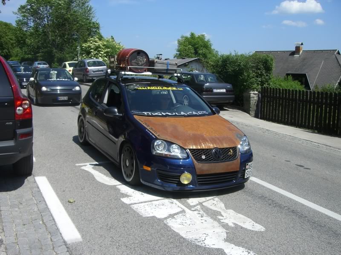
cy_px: 128
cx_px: 170
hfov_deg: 49.0
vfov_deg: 37.7
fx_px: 374
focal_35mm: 38
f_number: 4.3
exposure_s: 1/640
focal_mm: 6.2
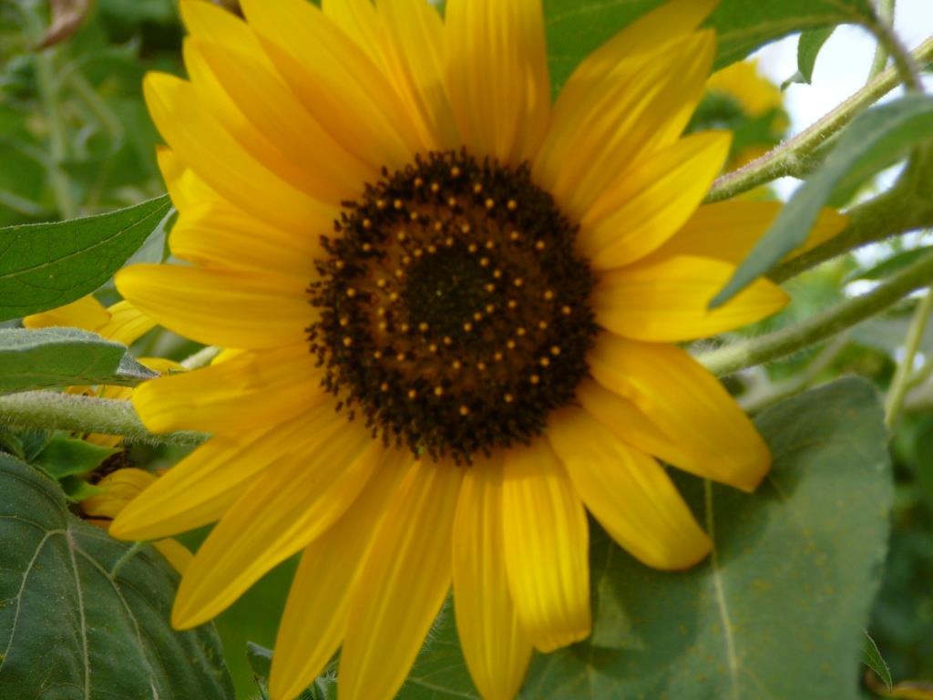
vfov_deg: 11.6
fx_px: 3450
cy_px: 350
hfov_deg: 15.4
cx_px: 466
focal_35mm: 128
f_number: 3.9
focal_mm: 19
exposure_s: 1/125
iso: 80
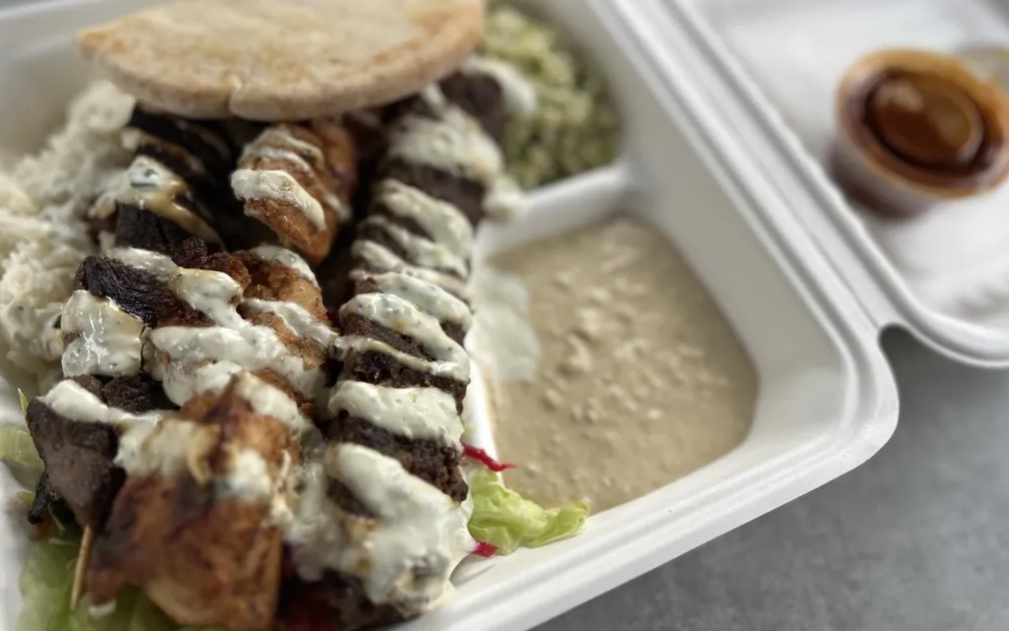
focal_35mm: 28
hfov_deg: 66.5
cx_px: 511
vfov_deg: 44.5
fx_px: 770
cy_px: 297
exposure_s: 1/114
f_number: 1.5
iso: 125
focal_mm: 5.7
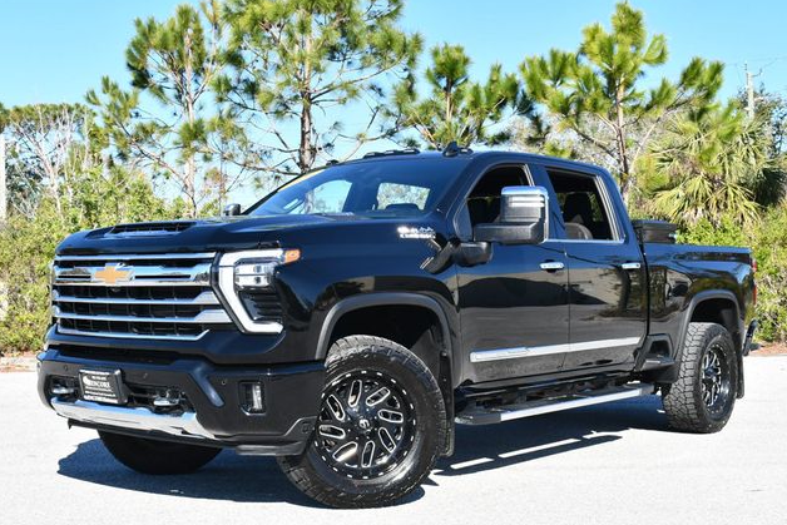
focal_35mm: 51
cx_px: 396
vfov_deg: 26.5
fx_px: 1115
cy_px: 261
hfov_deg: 38.9
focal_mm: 25
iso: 180
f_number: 8
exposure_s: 1/250
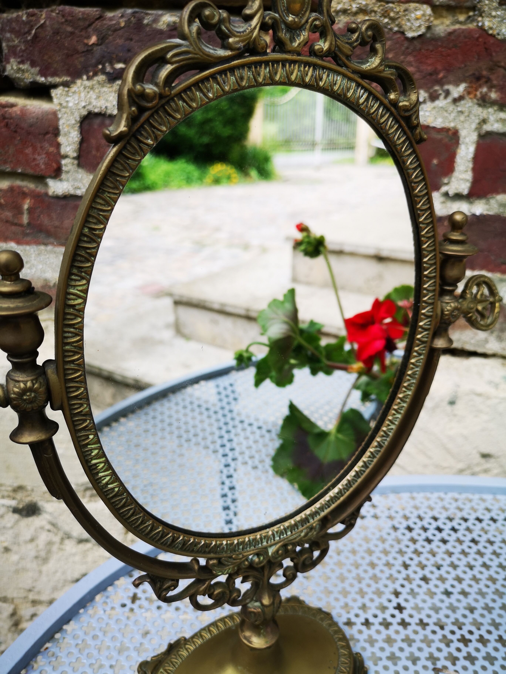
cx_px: 253
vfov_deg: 65.3
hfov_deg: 51.4
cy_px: 337
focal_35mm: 27
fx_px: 526
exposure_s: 1/100
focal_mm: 5.58
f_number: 1.8
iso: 64
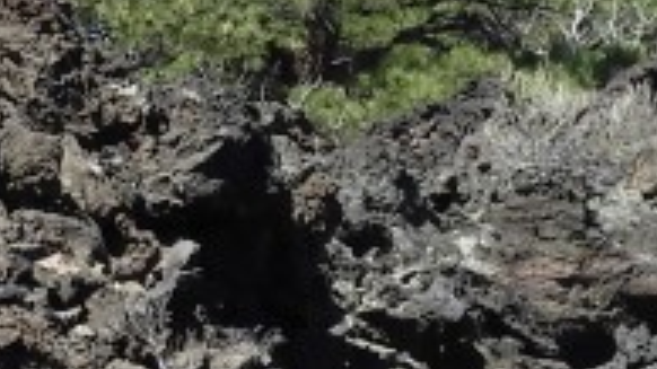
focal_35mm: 445
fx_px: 7750
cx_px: 196
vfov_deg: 2.7
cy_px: -142
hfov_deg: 4.9
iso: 100
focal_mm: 9.9
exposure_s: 1/500
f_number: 4
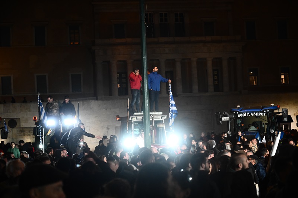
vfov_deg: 19.4
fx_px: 579
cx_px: 149
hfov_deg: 28.8
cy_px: 99
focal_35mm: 70
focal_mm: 70
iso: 6400
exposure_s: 1/800
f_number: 4
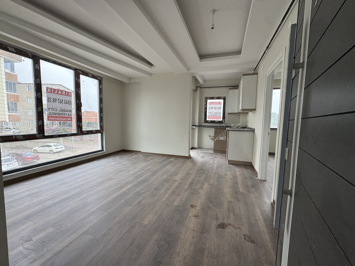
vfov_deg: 85.7
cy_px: 133
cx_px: 178
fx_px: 144
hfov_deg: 102.1
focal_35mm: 14
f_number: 2.2
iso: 160
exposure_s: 1/99
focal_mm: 2.22
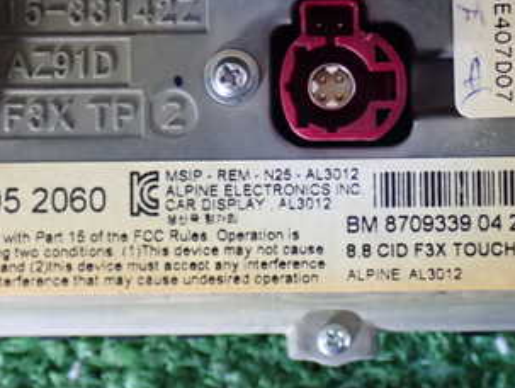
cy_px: 107
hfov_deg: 22.4
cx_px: 333
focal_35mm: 87
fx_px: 1296
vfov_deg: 16.9
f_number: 2.9
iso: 800
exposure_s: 1/20
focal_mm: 7.84
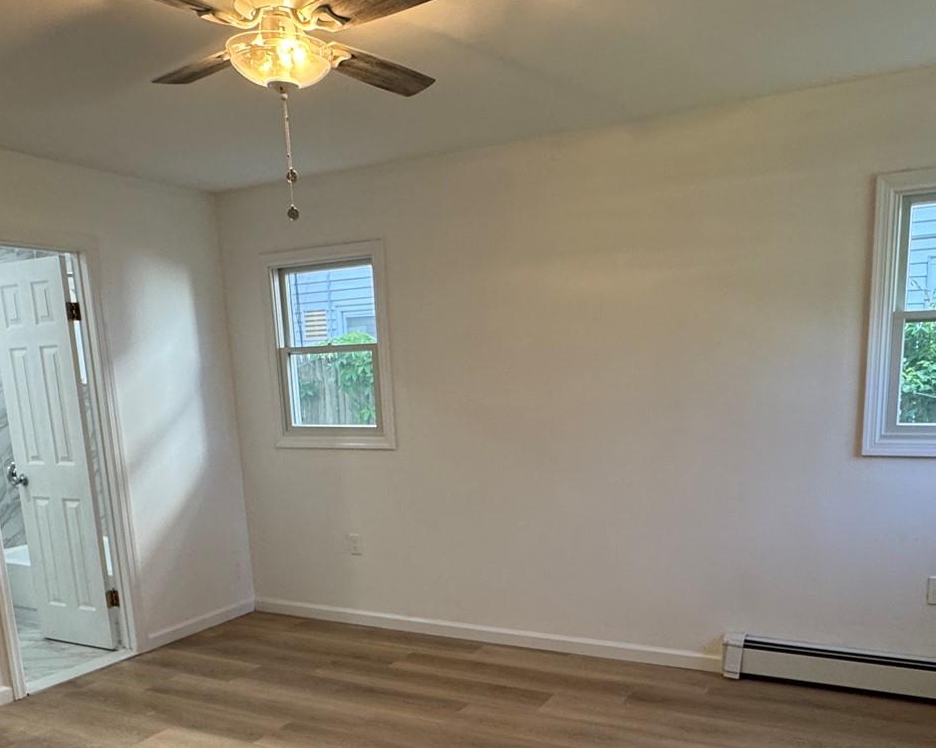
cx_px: 503
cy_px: 542
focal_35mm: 30
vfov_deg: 47.1
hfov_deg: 58.7
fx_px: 831
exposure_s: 1/120
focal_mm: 2.22
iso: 200
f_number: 2.2
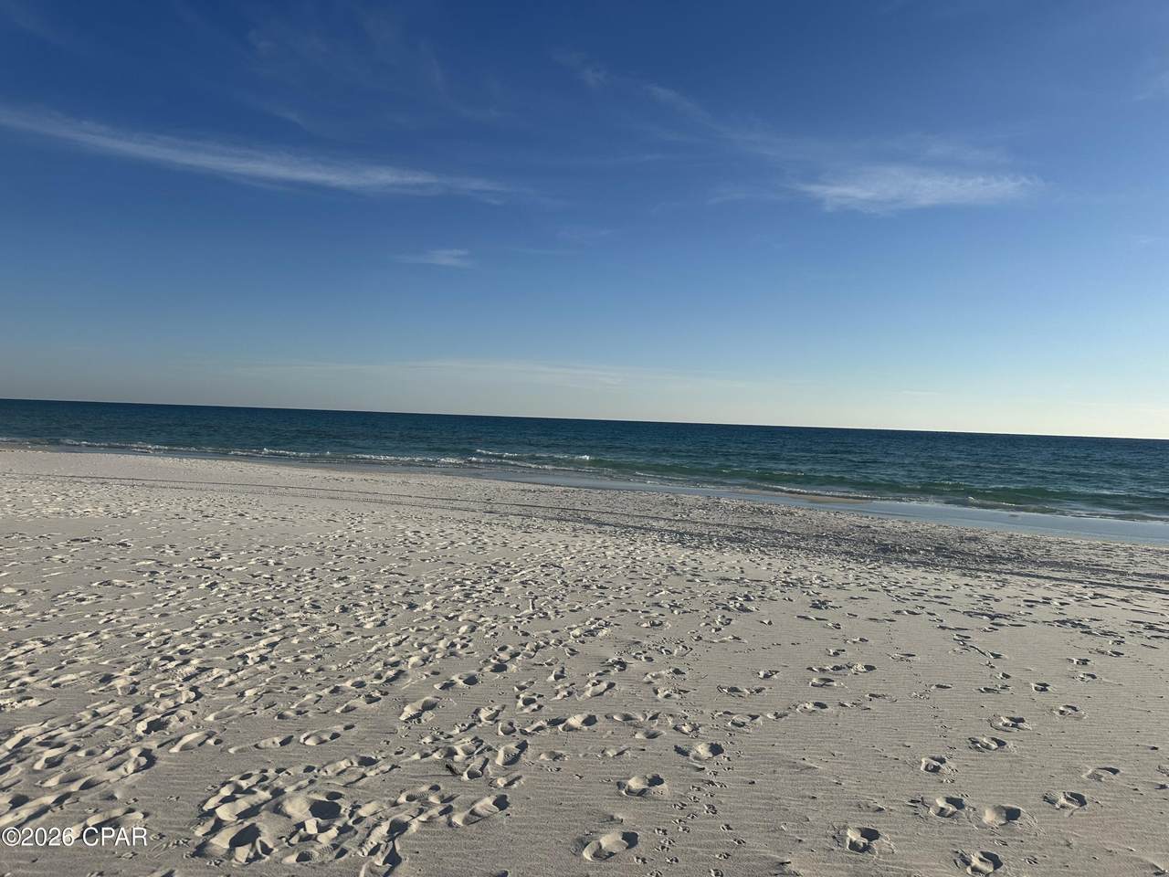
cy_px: 438
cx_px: 584
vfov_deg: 56.8
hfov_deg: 71.6
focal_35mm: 24
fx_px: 810
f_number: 1.78
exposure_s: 1/8929
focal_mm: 6.86
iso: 80
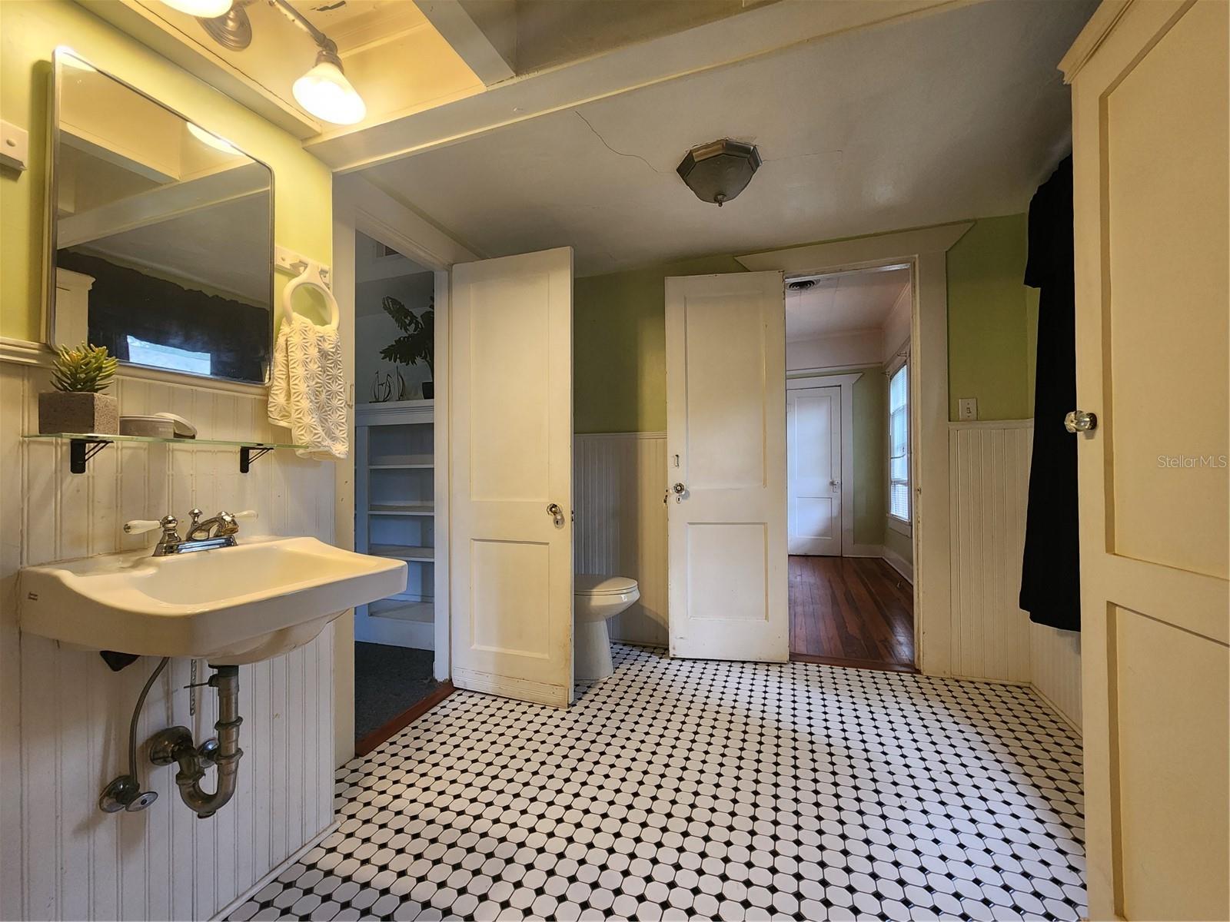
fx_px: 462
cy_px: 461
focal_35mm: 13
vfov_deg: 89.9
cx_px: 615
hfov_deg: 106.2
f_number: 2.2
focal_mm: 2.2
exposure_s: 1/60
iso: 250
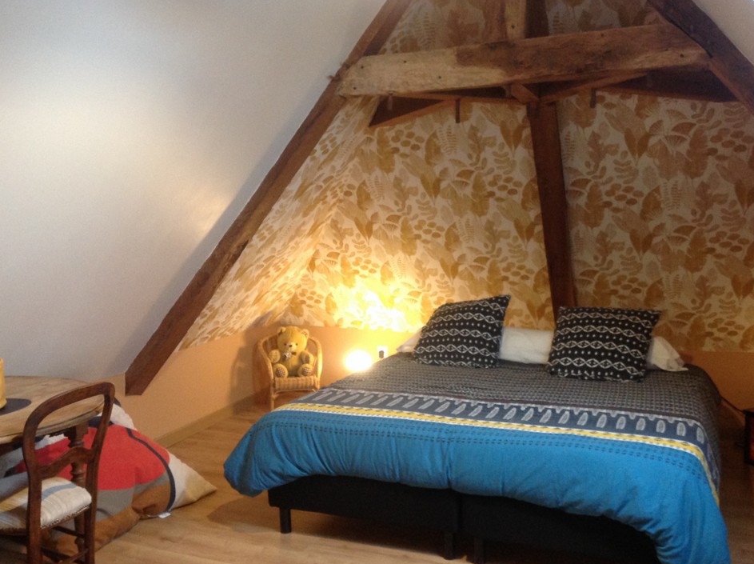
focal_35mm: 38
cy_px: 292
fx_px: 827
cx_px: 397
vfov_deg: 37.6
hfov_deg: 49.0
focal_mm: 4.28
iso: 250
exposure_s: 1/17
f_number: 2.4
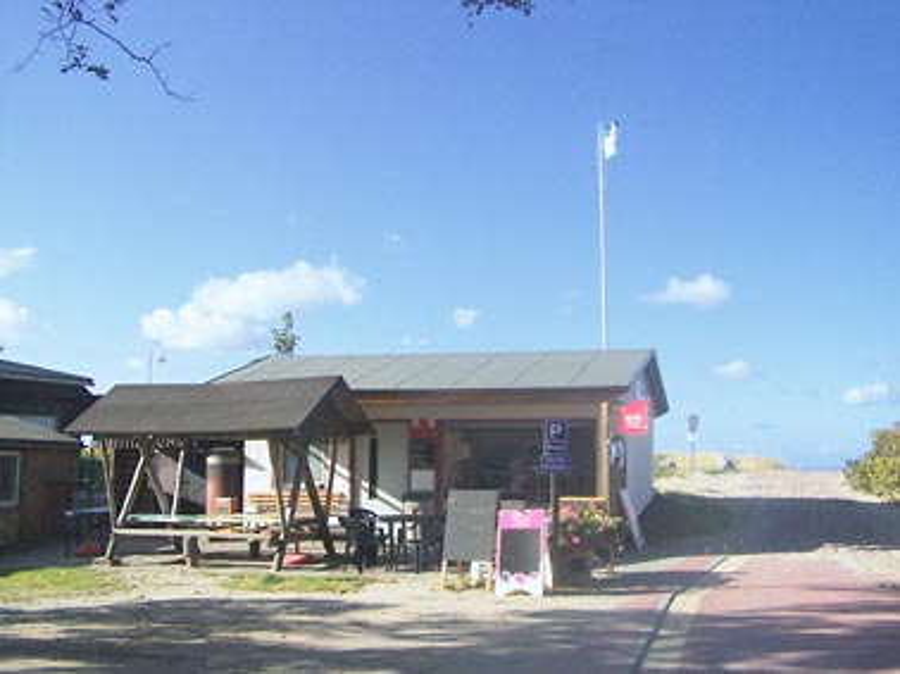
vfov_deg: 37.7
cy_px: 337
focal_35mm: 38
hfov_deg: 49.0
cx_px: 450
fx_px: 987
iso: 64
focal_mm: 6.3
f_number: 4
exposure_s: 1/320
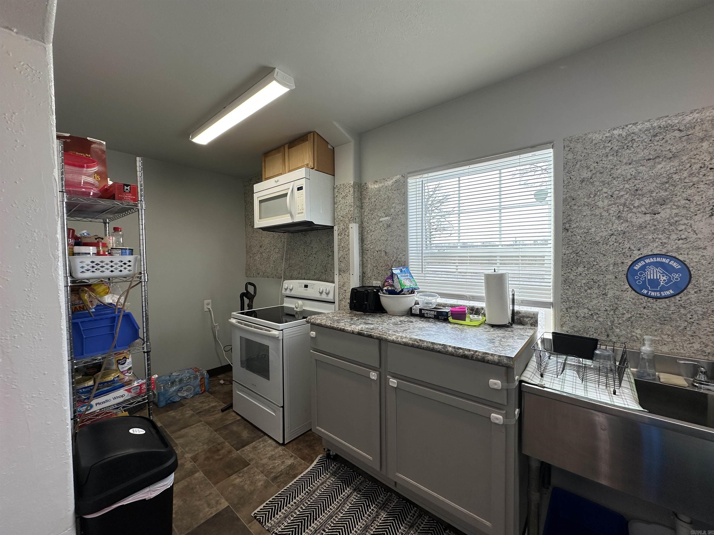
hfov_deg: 102.1
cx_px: 357
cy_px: 268
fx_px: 289
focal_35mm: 14
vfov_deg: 85.7
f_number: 2.2
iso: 40
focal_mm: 2.22
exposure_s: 1/139
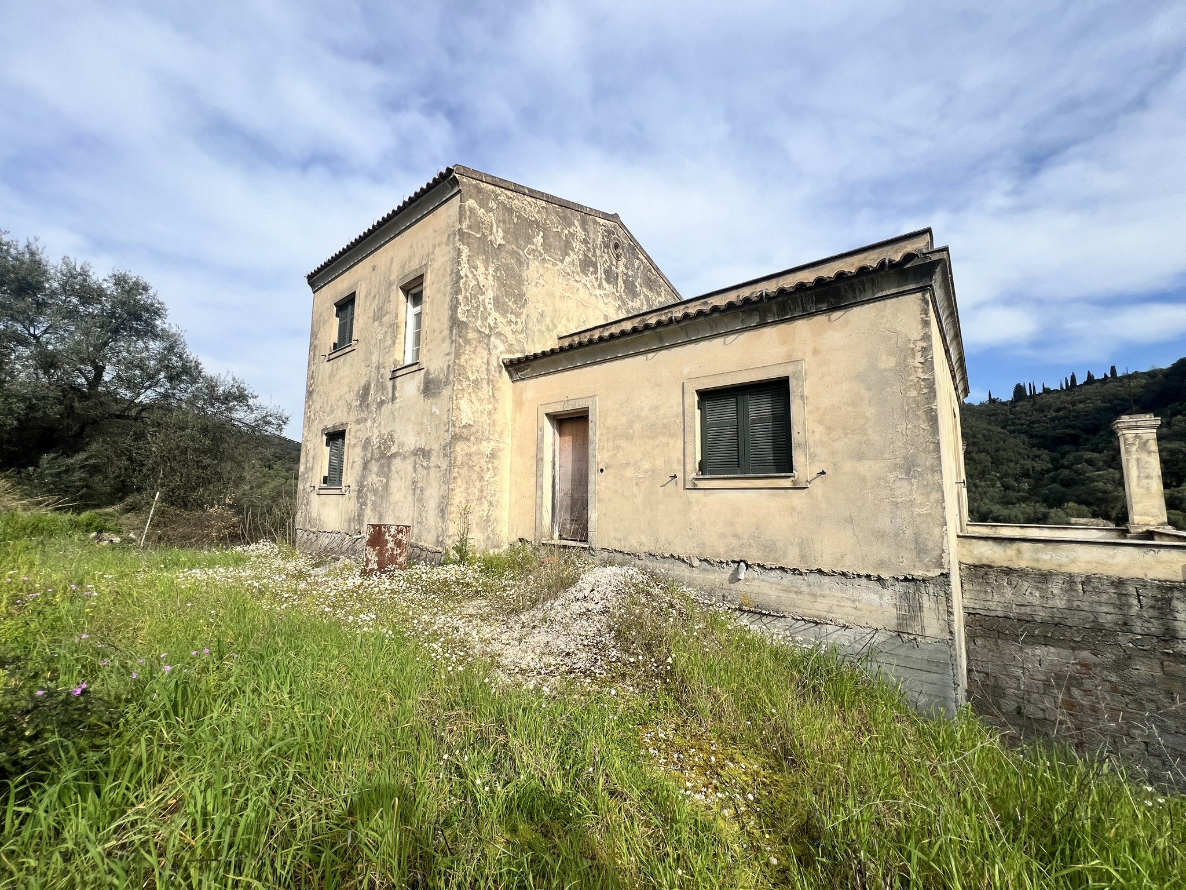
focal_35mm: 13
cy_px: 445
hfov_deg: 106.2
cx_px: 593
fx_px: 445
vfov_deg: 89.9
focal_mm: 1.57
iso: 32
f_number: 1.8
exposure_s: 1/1575
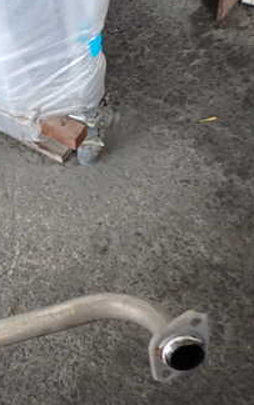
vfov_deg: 40.8
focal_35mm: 49
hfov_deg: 22.2
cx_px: -118
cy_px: 158
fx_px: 542
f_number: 2
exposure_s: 1/125
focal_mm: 4.5
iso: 250
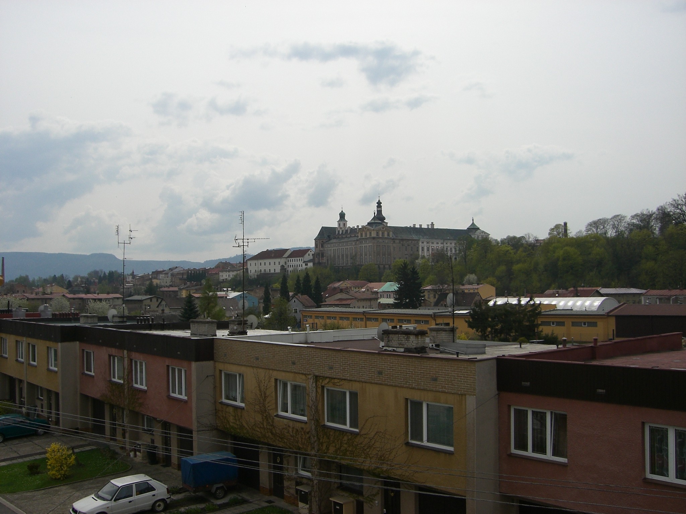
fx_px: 753
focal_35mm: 38
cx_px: 343
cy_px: 257
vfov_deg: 37.7
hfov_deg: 49.0
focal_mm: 6.2
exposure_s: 1/1250
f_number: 4.3
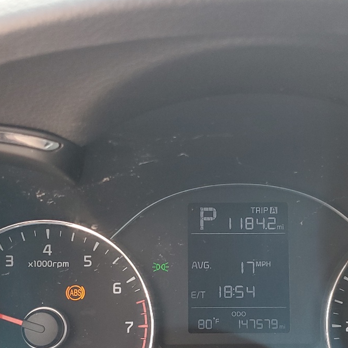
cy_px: 259
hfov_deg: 30.9
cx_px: 218
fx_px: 626
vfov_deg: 30.6
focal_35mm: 55
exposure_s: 1/120
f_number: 1.5
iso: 71
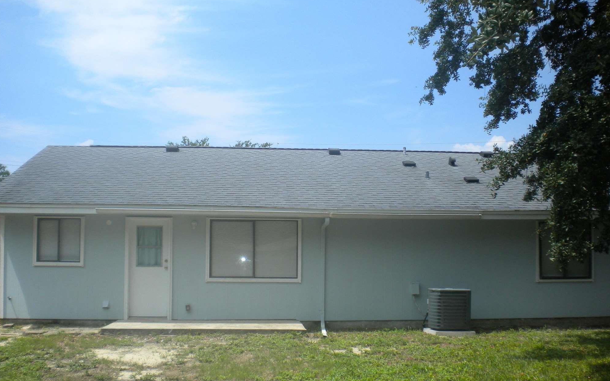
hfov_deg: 51.5
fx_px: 632
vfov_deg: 33.5
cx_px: 299
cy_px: 230
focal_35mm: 38
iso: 113
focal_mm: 6.3
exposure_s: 1/787
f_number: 4.6
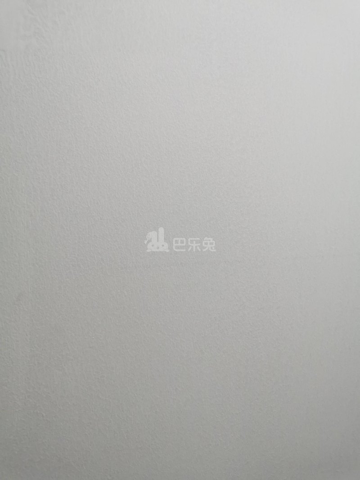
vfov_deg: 65.3
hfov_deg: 51.3
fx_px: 374
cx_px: 180
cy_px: 240
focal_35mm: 27
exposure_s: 1/50
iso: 250
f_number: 1.8
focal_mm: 5.58
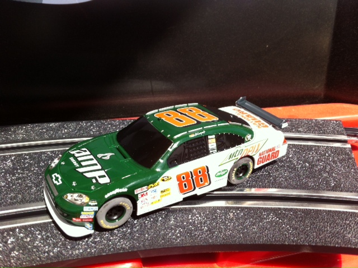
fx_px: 361
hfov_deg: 52.7
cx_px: 179
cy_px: 134
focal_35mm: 35
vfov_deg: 40.6
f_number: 2.8
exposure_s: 1/580
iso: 80
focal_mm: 3.85
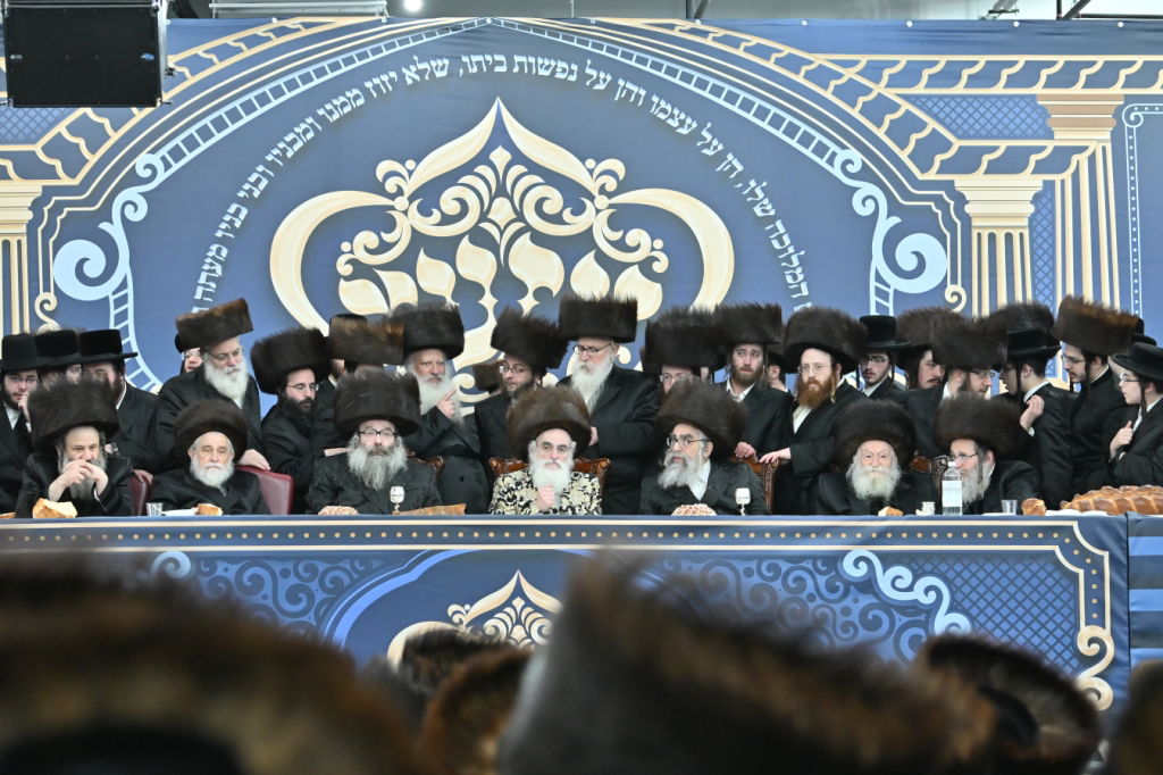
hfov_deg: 19.5
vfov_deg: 13.0
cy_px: 388
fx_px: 3391
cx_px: 582
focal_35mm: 105
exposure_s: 1/200
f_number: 4
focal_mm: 70
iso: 1250
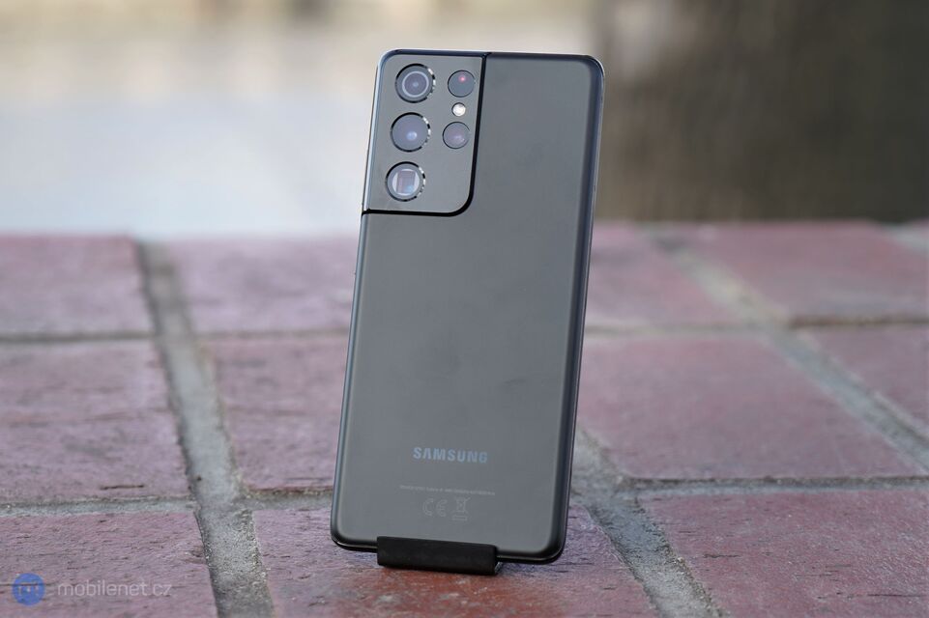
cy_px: 309
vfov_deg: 19.4
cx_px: 464
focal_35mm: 70
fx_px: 1806
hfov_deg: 28.9
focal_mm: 70
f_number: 4
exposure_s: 1/125
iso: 100
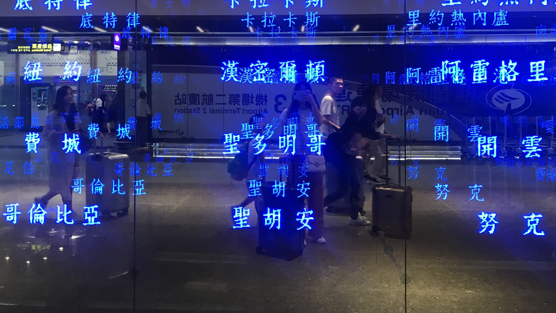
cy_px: 91
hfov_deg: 59.5
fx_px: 487
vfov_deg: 35.1
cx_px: 264
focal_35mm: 33
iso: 64
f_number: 1.8
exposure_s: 1/17
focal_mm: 3.99
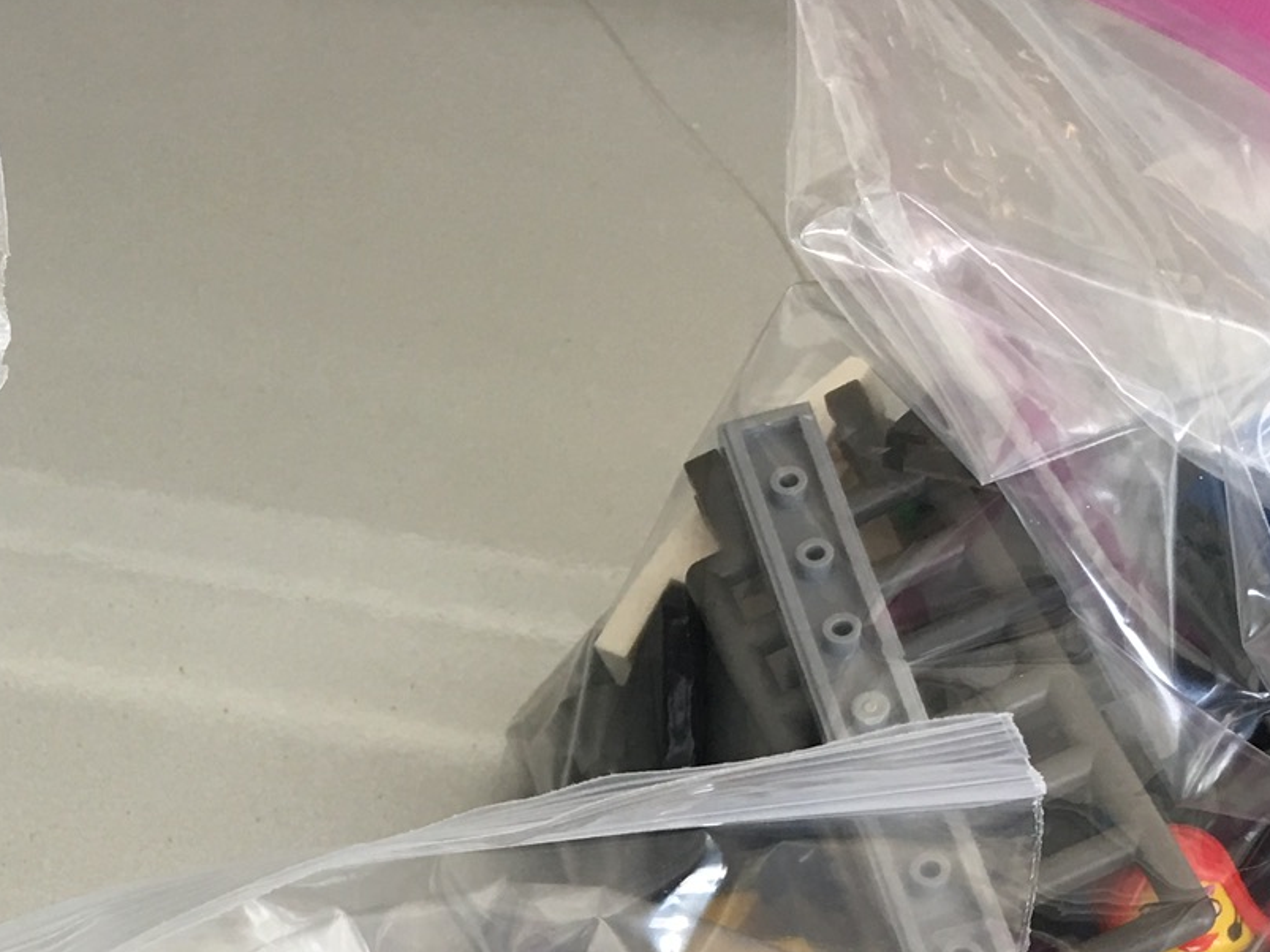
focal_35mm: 74
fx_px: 2715
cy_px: 1181
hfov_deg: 25.9
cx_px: 290
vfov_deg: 18.7
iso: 32
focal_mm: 4.15
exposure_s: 1/30
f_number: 2.2
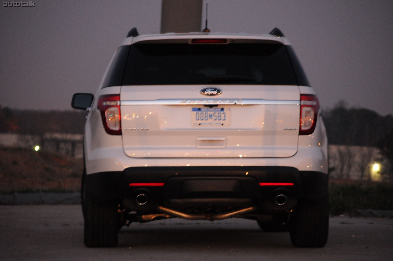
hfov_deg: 13.1
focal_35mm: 158
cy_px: 130
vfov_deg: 8.7
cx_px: 196
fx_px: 1717
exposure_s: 1/10
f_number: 4.5
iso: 2500
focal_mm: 105
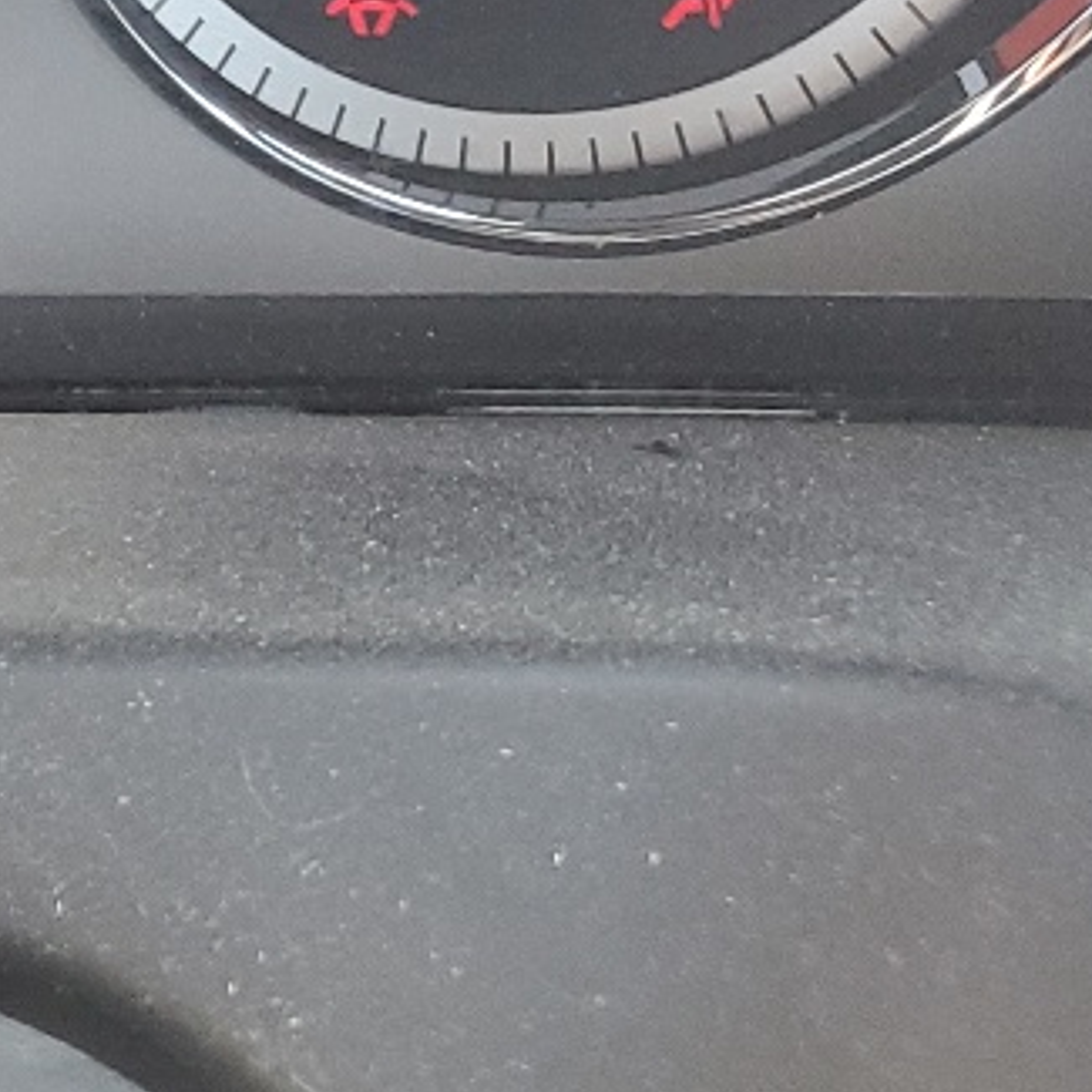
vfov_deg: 14.5
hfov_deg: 13.1
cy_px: -474
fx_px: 4033
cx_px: -1169
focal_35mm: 113
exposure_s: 1/120
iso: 81
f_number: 1.5
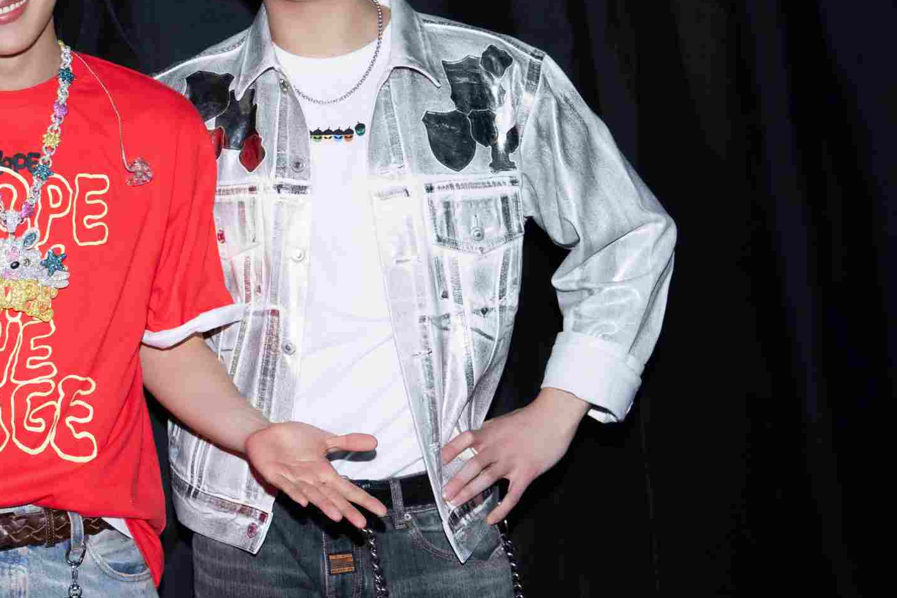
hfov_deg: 26.8
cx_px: -12
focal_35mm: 71
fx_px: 1769
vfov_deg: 19.1
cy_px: 155
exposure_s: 1/160
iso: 800
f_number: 4
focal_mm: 35
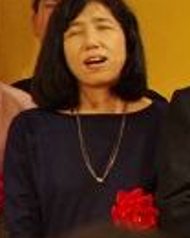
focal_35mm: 674
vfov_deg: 2.9
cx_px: 722
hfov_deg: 2.3
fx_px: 4738
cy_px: 91
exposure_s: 1/125
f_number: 5.6
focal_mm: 78
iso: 800
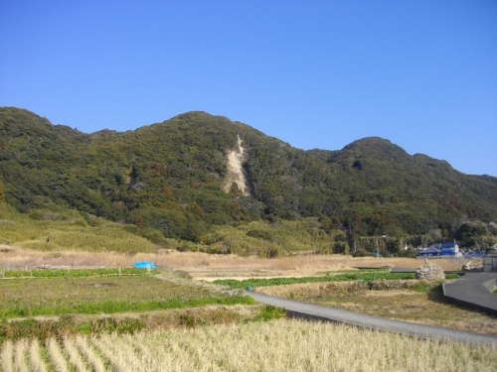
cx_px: 248
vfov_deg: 44.2
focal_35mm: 32
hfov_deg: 56.8
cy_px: 186
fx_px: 459
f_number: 2.9
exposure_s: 1/1000
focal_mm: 5.7
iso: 100
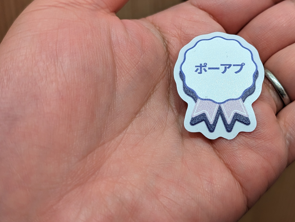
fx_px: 358
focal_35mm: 42
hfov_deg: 43.6
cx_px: 213
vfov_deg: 34.1
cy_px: 74
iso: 241
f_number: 1.85
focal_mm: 6.81
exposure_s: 1/56.2
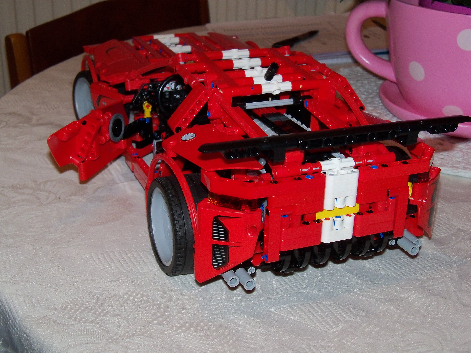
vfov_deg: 29.1
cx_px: 236
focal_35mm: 50
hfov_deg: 38.2
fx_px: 680
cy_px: 176
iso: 200
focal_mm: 8.8
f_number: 3.8
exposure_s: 1/30
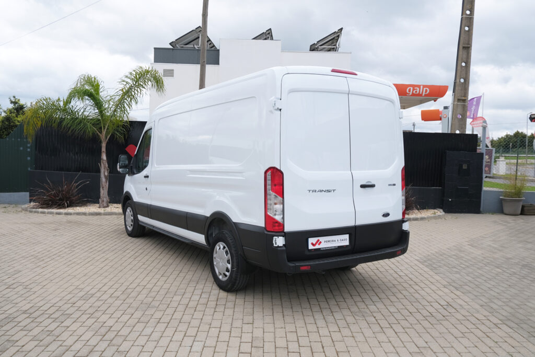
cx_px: 268
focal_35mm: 29
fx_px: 431
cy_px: 178
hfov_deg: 63.7
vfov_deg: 45.0
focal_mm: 19.2
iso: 160
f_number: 9
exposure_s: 1/160
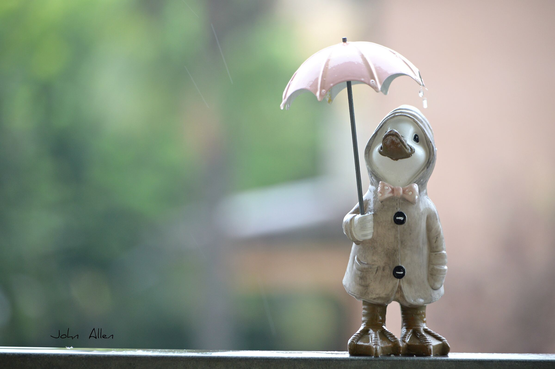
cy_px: 184
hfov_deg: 10.6
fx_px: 3004
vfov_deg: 7.0
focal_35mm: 195
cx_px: 278
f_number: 5.6
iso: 360
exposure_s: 1/100
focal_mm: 130
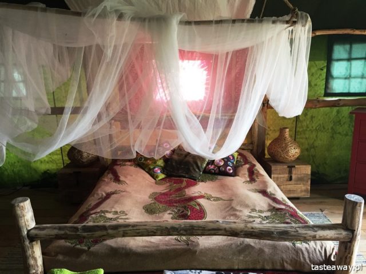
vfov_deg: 48.2
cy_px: 137
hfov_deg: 61.7
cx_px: 183
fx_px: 307
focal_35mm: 29
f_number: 2.2
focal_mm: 4.15
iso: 125
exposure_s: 1/30
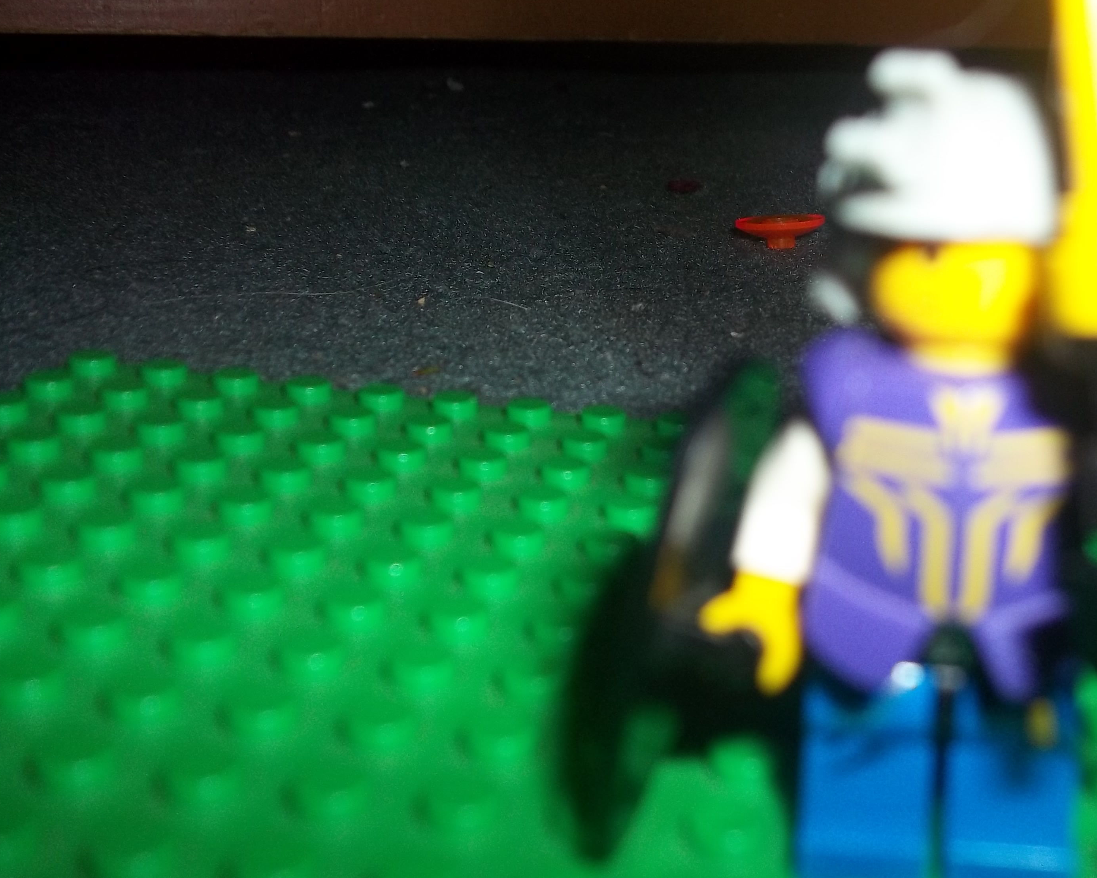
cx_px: 778
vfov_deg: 33.4
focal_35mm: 45
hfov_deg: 40.3
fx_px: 1461
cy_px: 501
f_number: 2.9
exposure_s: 1/60
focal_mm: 5.7
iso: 80
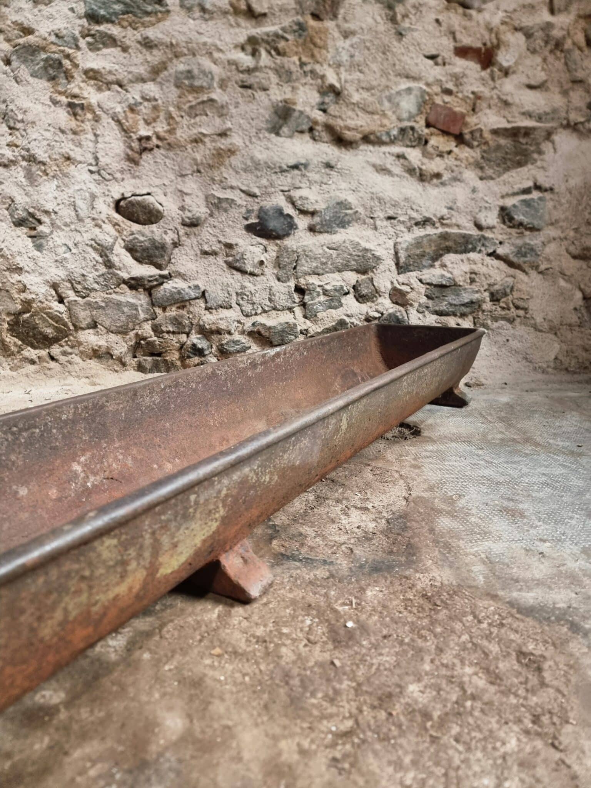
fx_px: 546
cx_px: 296
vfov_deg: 71.6
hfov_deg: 56.8
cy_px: 394
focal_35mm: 24
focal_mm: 6.7
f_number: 1.8
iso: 640
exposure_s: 1/25
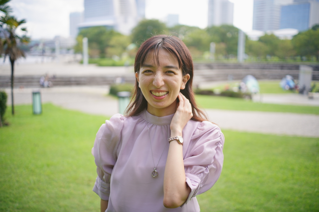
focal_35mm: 40
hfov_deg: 48.5
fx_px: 354
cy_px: 106
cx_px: 160
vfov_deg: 33.4
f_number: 2
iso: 100
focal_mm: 40
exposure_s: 1/1250
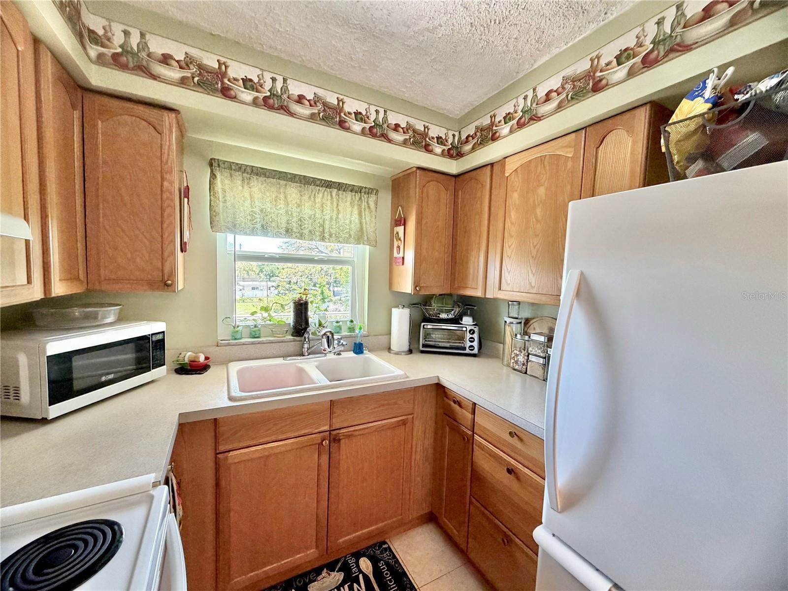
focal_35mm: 14
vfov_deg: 85.7
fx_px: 319
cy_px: 296
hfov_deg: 102.1
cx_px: 394
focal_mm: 2.22
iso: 250
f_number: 2.2
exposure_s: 1/60
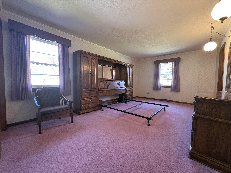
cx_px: 116
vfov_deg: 85.7
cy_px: 86
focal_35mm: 14
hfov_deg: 102.1
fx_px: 93
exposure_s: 1/60
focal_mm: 2.22
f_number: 2.2
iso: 640
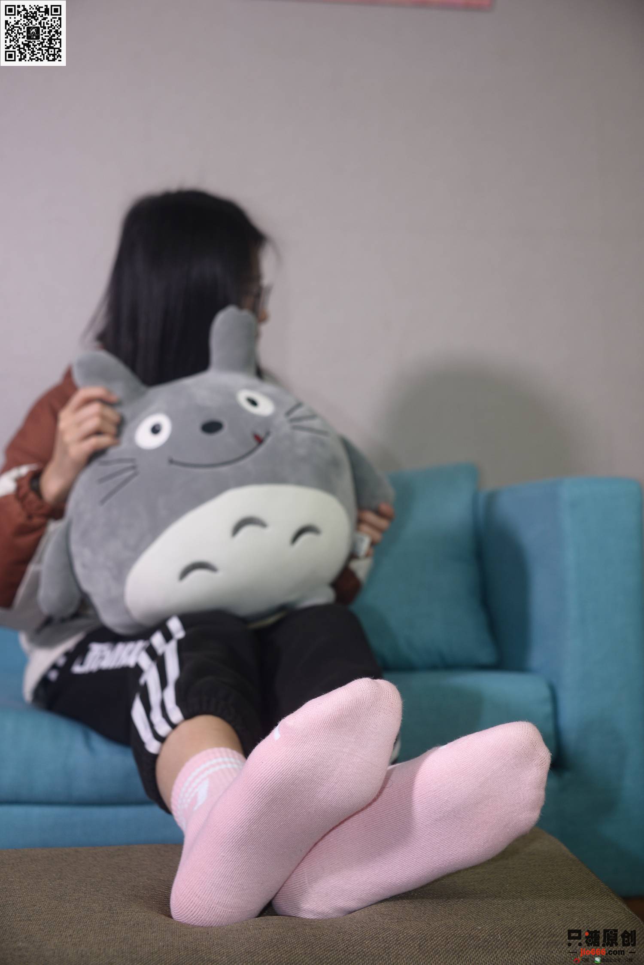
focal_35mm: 35
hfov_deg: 37.9
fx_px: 938
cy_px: 482
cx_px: 322
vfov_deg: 54.4
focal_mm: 35
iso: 400
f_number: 5.6
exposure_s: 1/80
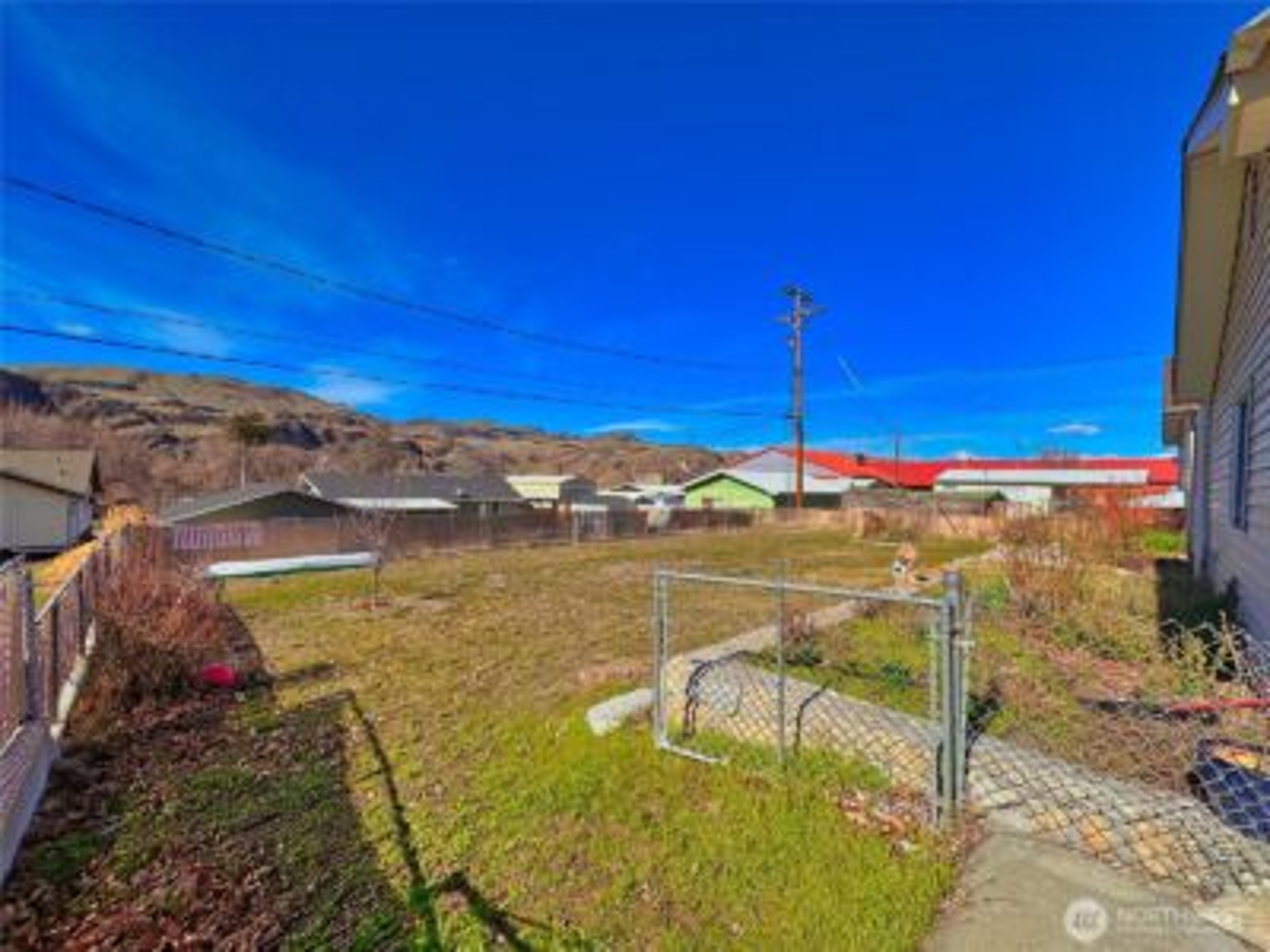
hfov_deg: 102.1
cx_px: 635
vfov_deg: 85.7
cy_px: 476
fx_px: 514
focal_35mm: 14
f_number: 2.2
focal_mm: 2.2
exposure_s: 1/2747
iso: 50
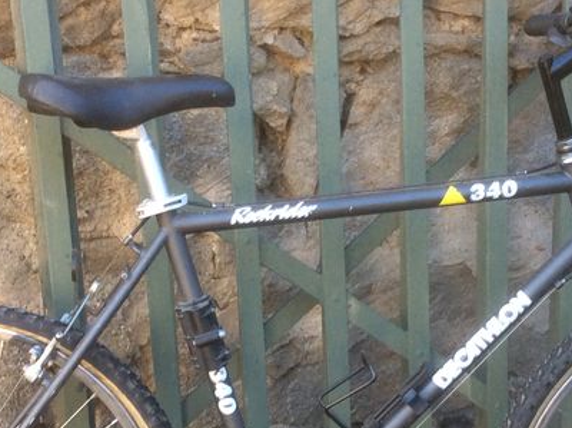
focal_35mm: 80
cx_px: 306
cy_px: 349
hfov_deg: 24.4
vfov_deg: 18.2
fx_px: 1320
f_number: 2.4
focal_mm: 3.3
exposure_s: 1/50
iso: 50
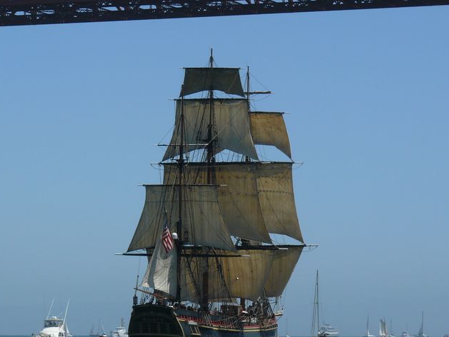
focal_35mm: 164
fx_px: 2128
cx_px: 207
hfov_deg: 12.0
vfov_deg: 9.1
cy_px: 189
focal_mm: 21.6
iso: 100
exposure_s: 1/800
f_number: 5
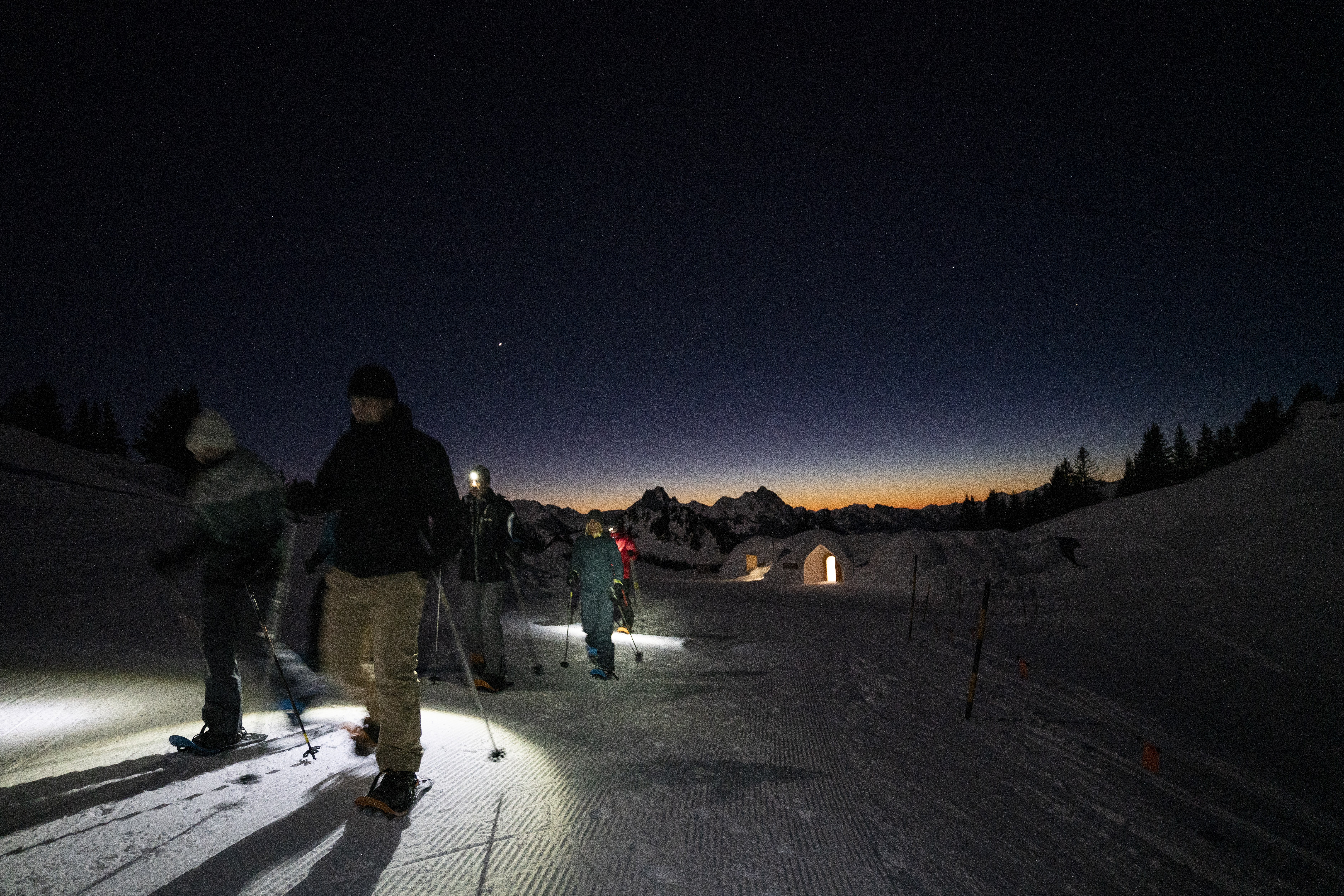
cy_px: 448
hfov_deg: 90.0
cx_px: 650
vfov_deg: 67.4
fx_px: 672
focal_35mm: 18
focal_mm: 17
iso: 4000
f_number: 2.8
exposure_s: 1/13
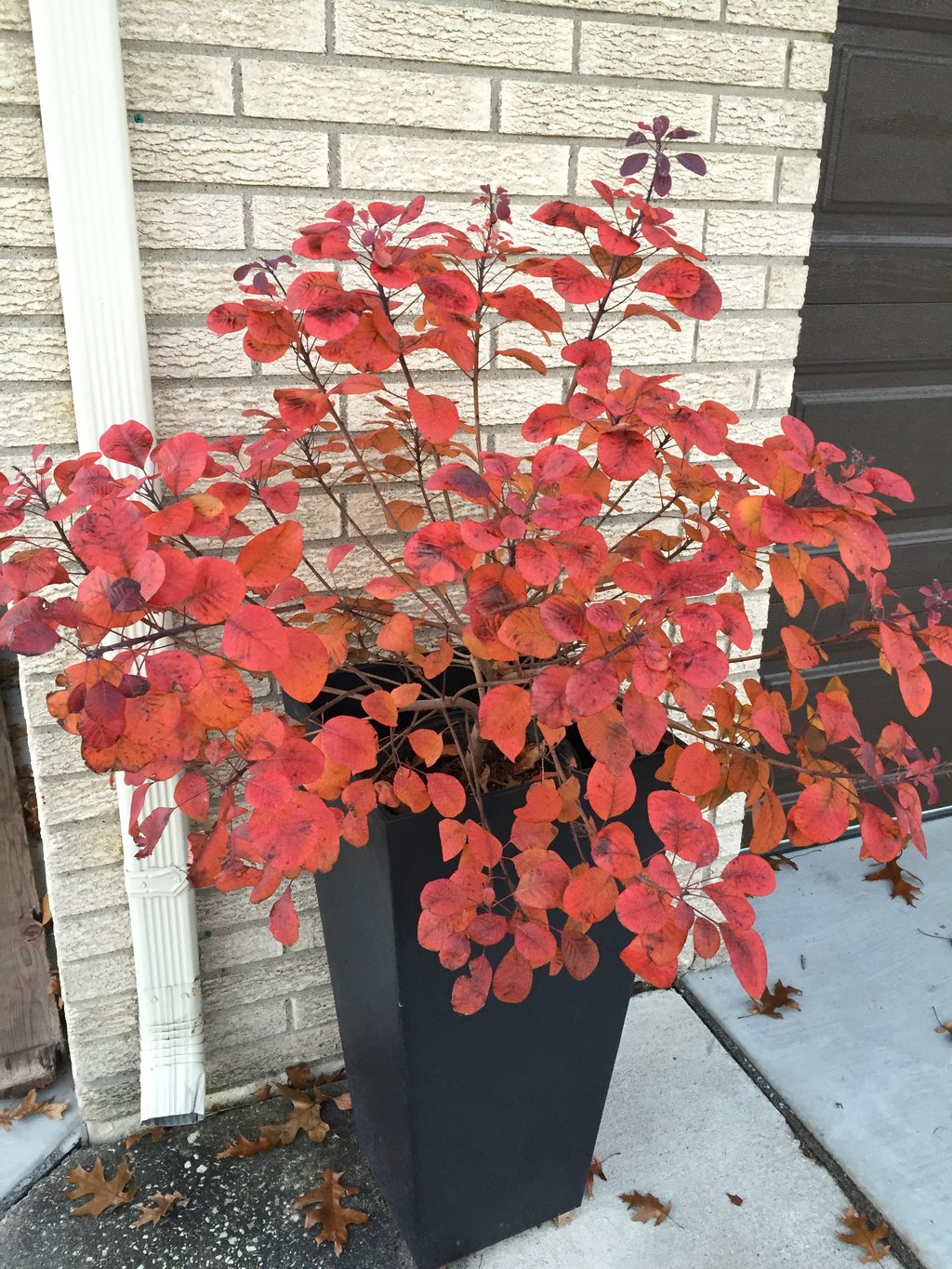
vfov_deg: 61.7
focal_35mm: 29
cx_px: 476
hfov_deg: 48.2
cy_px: 634
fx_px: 1063
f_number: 2.2
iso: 50
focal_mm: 4.15
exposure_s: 1/30
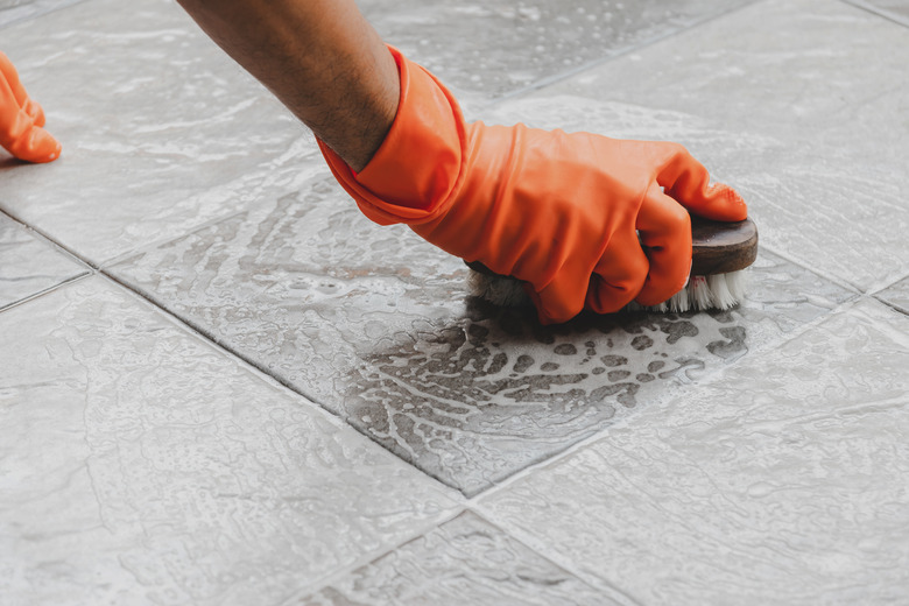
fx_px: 2651
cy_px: 303
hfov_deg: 19.5
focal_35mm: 105
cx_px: 454
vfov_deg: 13.0
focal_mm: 70
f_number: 4.5
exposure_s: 1/60
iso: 200
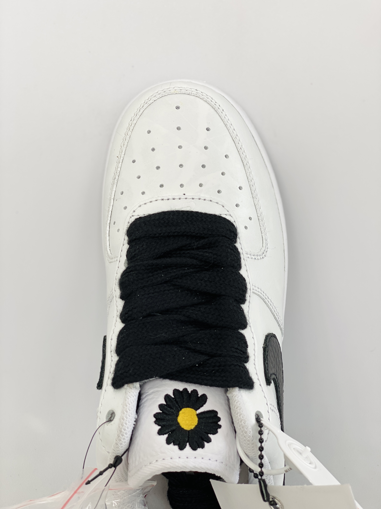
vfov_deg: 36.8
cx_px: 190
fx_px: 763
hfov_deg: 28.0
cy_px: 254
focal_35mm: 52
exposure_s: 1/100
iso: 32
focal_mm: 6
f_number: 2
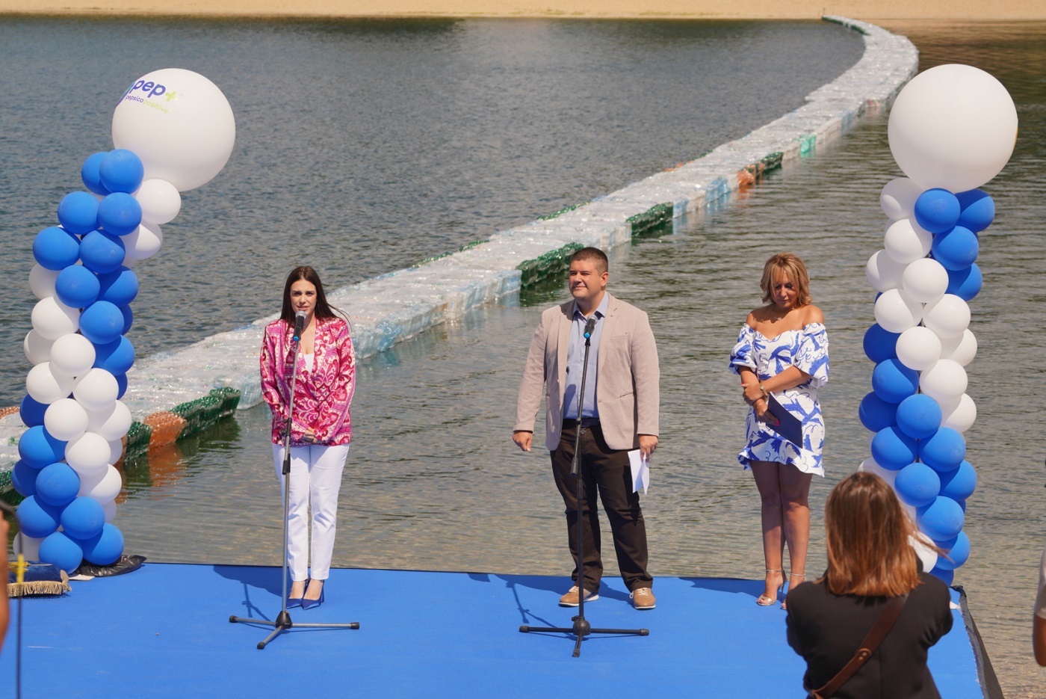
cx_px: 523
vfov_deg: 13.3
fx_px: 2994
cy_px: 350
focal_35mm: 103
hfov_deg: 19.8
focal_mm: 103
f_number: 7.1
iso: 125
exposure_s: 1/800
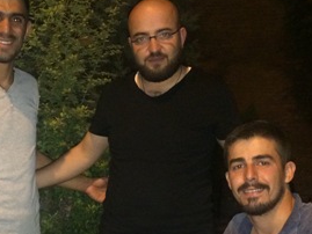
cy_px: 224
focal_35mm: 69
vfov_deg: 20.7
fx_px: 622
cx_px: 59
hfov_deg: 27.5
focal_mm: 4.15
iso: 400
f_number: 2.2
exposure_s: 1/17
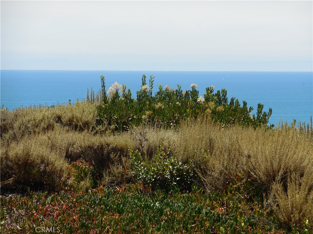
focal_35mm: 167
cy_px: 117
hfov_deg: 11.8
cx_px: 156
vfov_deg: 8.9
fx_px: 1510
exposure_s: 1/500
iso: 125
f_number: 5.3
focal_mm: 29.8
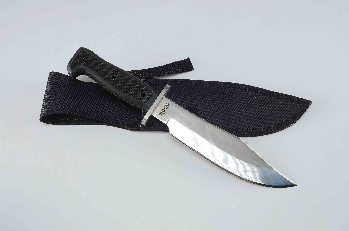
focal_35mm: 48
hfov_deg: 41.2
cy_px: 116
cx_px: 174
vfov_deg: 28.0
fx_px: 464
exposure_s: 1/80
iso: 100
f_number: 11
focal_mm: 32
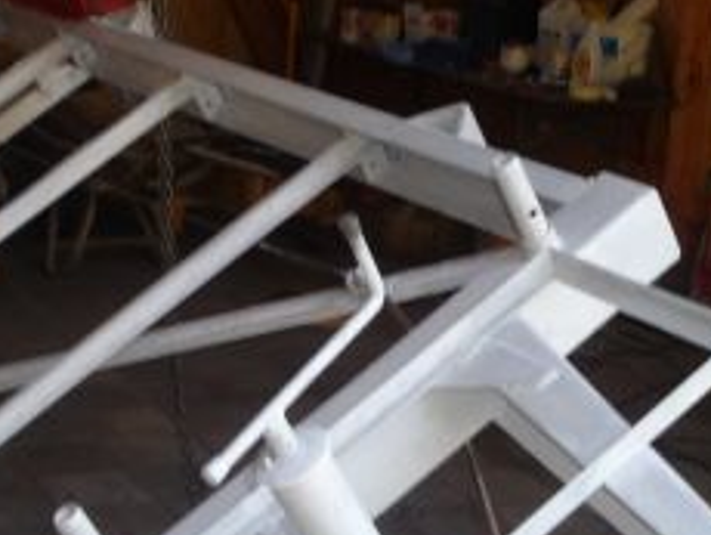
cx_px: 309
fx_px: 1830
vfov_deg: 16.4
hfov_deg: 22.0
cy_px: 482
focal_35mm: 89
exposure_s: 1/30
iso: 100
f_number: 3.5
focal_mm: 5.3
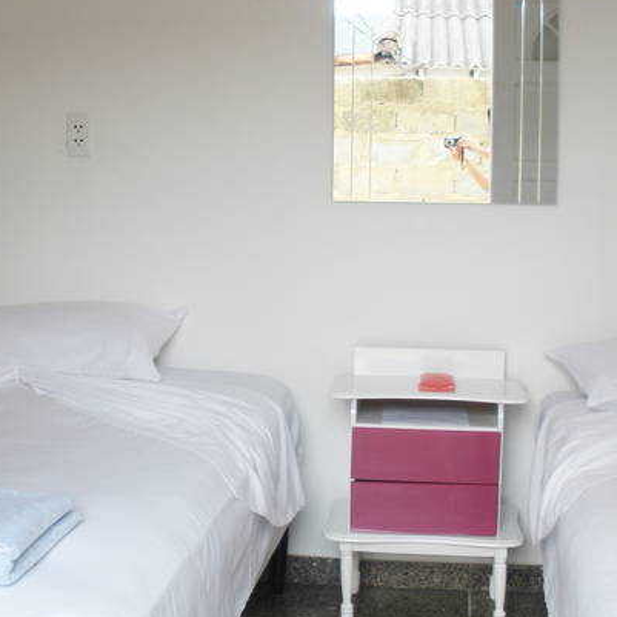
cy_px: 229
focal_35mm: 61
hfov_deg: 28.1
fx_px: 1230
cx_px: 277
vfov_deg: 28.1
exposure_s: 1/69.1
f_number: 3.5
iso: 64
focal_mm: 6.3
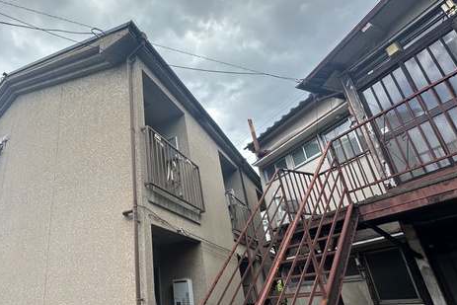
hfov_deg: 74.9
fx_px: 279
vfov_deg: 56.4
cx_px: 135
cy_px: 195
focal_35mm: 22
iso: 40
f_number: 2.2
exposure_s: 1/473
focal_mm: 2.22
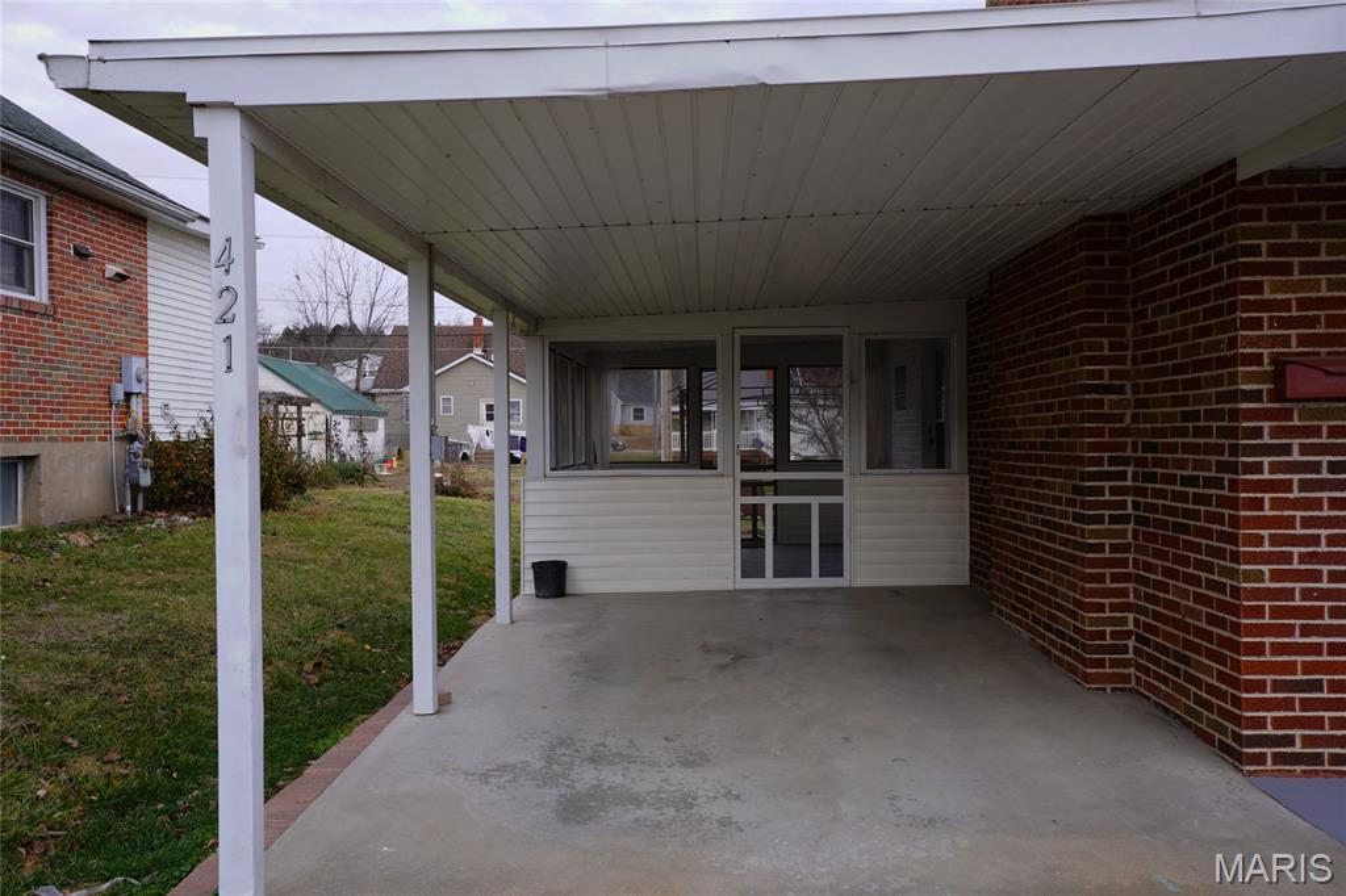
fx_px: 1121
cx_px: 673
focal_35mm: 30
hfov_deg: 61.9
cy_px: 448
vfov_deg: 43.6
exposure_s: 1/80
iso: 100
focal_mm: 20
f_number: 5.6
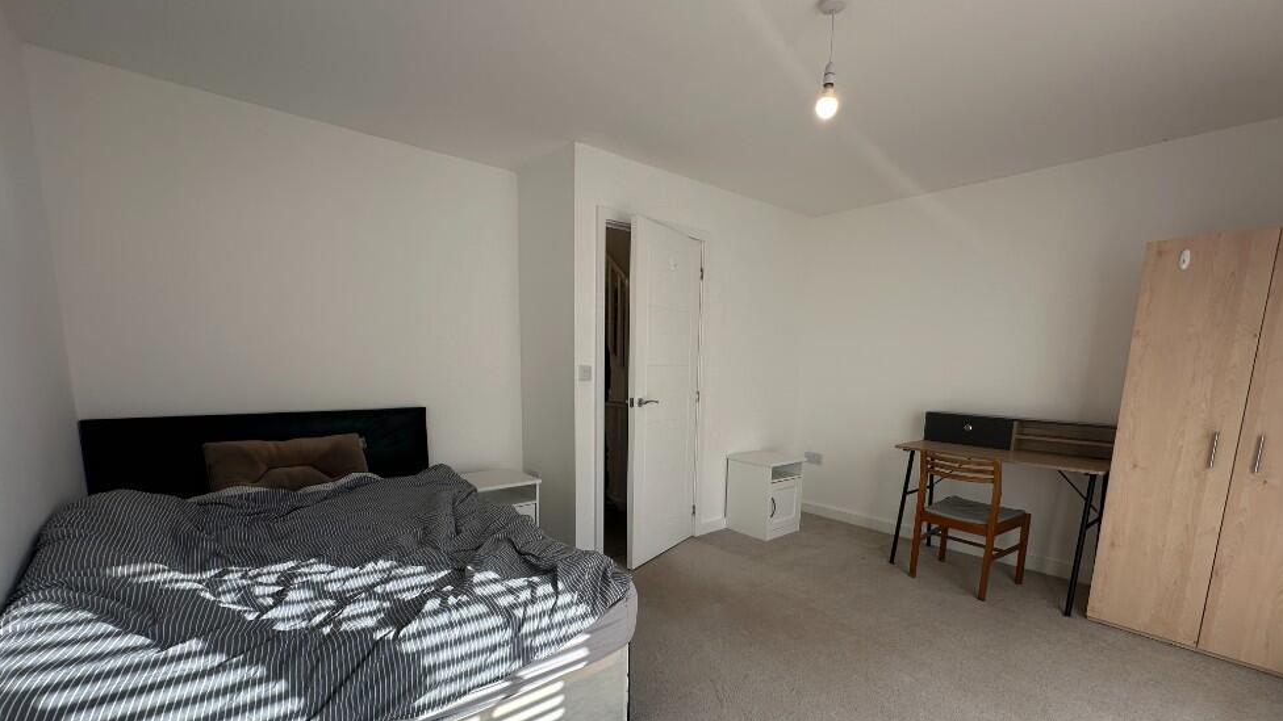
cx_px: 647
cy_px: 450
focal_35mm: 16
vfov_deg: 66.1
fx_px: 544
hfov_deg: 99.4
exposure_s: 1/145
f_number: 2.2
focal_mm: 2.22
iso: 40
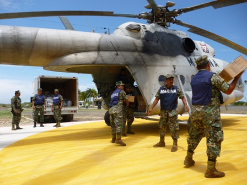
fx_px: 200
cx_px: 124
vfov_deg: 49.7
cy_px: 92
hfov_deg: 63.4
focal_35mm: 28
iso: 100
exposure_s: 1/125
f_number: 9
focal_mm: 5
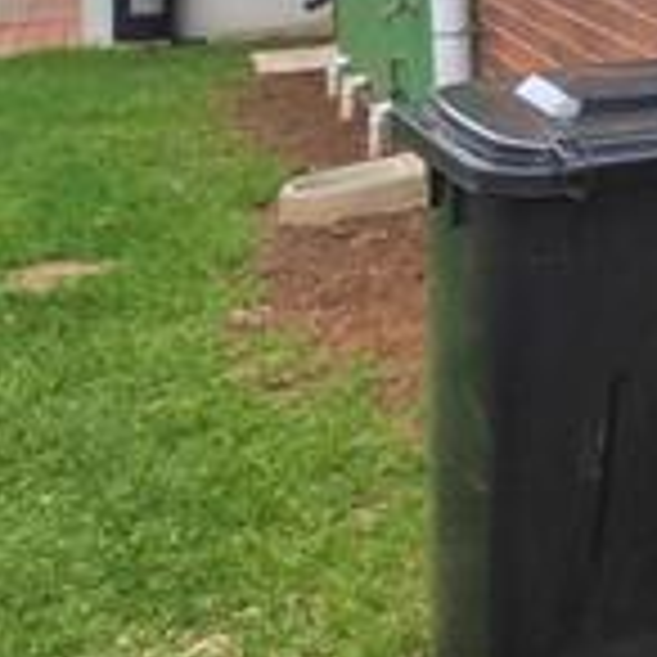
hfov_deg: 17.7
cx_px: 1359
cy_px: -248
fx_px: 1353
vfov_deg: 23.4
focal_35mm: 63
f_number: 1.9
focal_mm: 2.2
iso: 40
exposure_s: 1/833
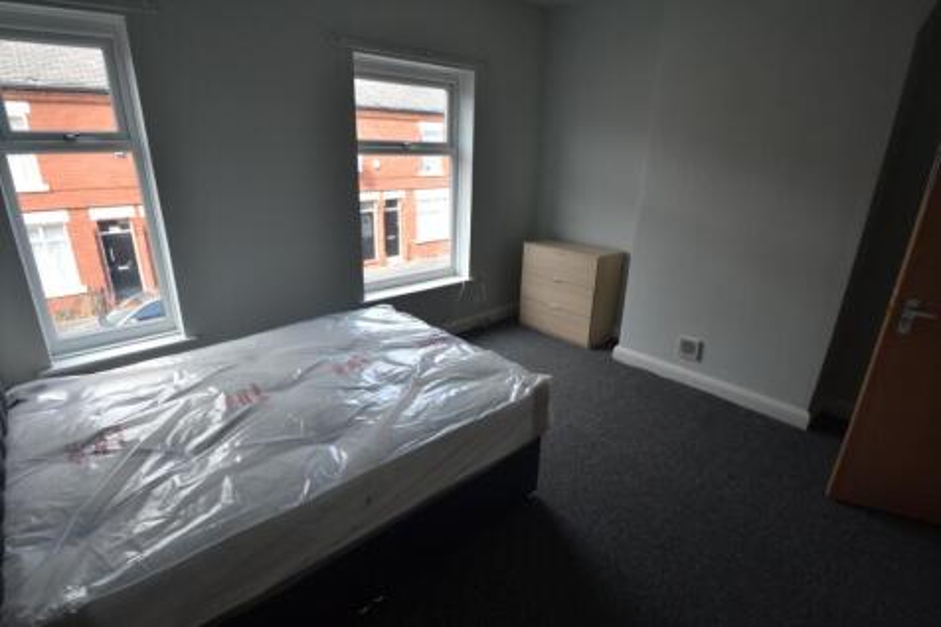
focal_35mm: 17
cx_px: 470
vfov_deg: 69.6
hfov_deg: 92.5
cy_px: 314
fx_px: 451
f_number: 5.6
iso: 400
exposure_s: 1/125
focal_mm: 11.5
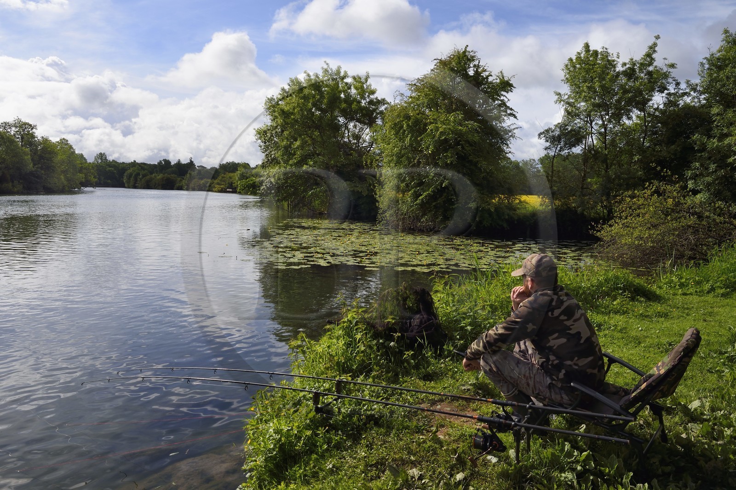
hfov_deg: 63.7
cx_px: 368
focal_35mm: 29
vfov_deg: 44.9
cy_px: 245
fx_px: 593
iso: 200
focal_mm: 29
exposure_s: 1/250
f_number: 18
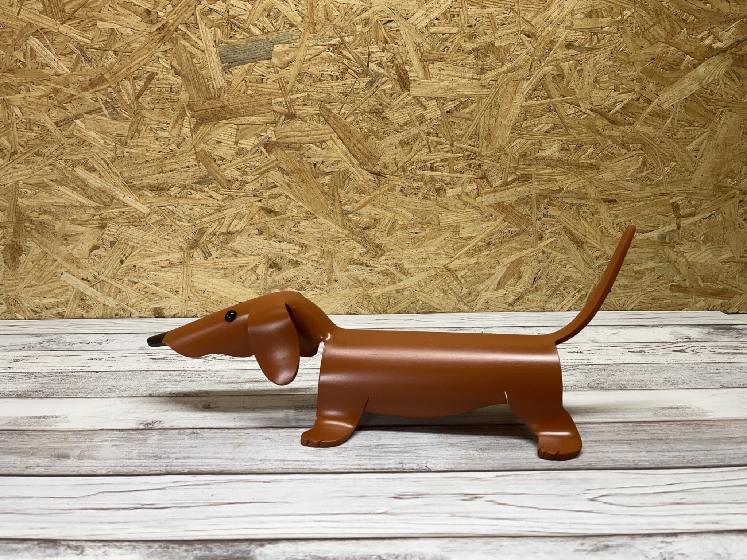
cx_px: 374
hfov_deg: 67.3
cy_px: 280
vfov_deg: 53.1
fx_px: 561
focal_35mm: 26
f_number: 1.6
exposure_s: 1/120
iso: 80
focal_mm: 5.1
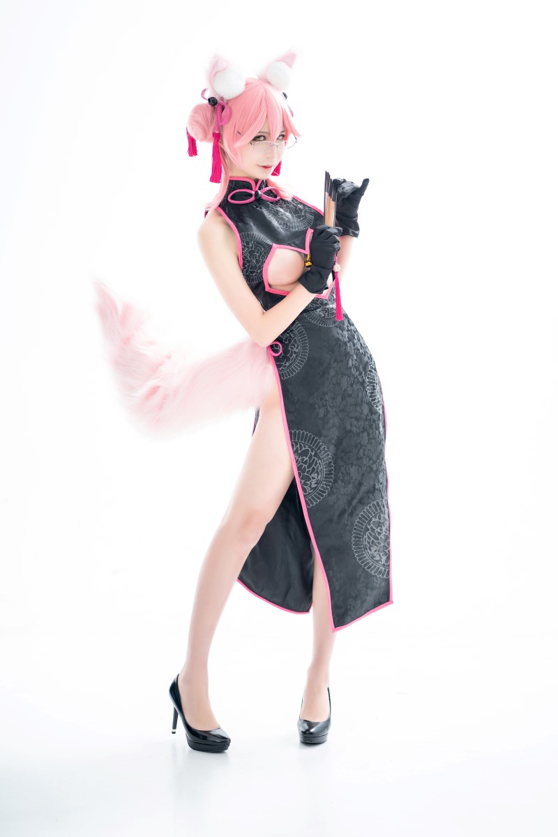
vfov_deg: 23.9
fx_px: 1975
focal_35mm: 85
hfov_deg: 16.1
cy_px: 418
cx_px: 279
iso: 100
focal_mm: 85
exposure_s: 1/250
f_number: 1.8
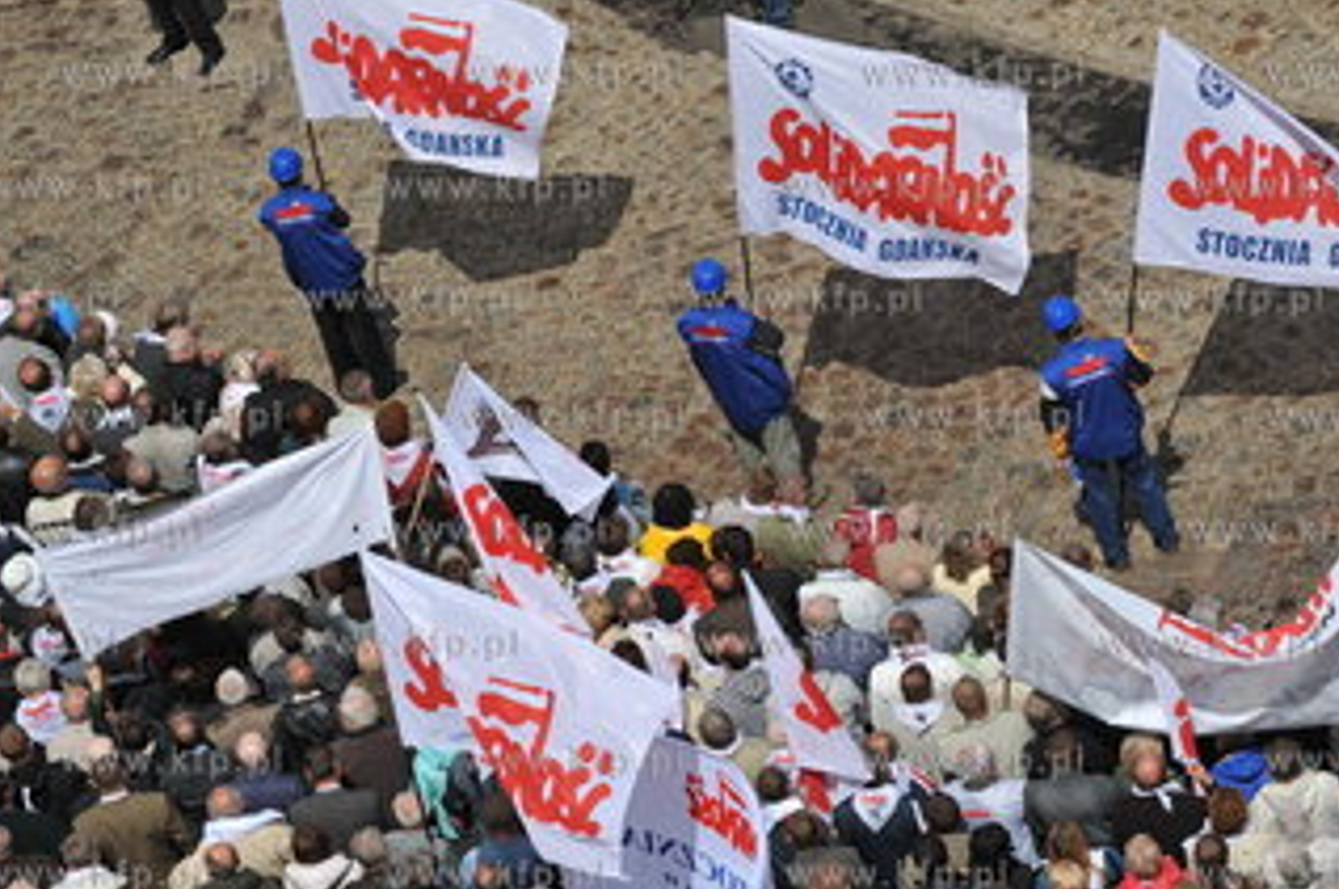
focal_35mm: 239
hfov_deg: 8.6
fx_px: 8876
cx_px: 720
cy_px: 472
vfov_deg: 5.7
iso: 400
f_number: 10
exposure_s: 1/1600
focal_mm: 190
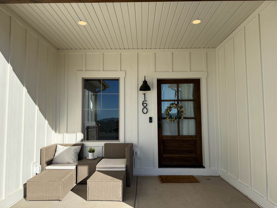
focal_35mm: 24
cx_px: 138
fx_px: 192
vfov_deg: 56.8
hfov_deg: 71.6
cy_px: 104
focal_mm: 6.76
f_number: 1.78
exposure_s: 1/4975
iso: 100
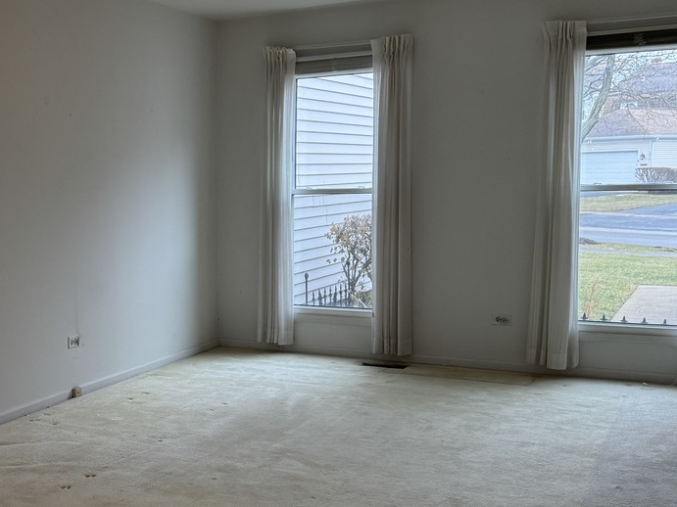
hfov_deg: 36.1
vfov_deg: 29.1
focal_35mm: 50
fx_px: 978
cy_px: 274
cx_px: 81
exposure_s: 1/120
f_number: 1.78
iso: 200
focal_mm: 6.76
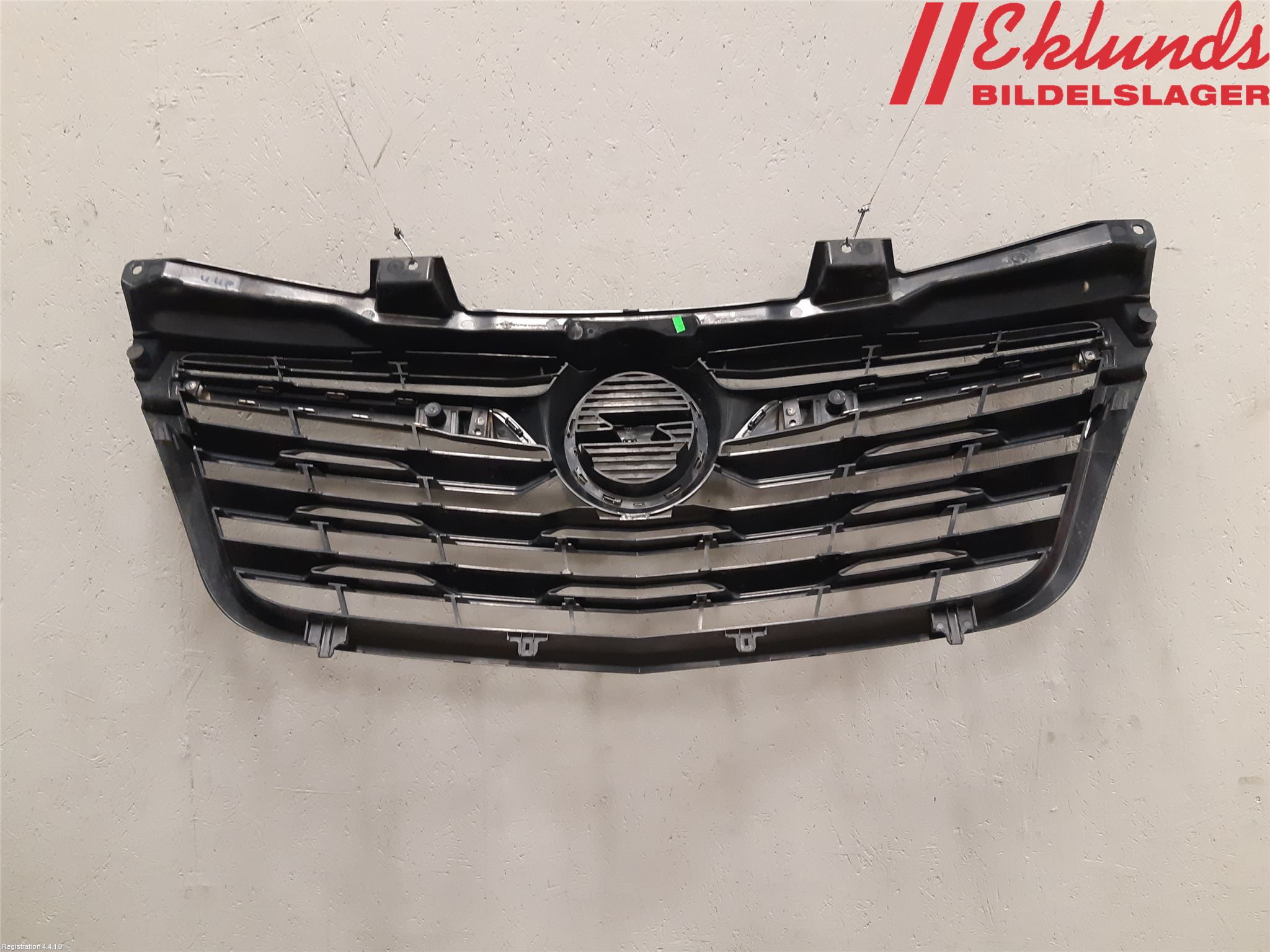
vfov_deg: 53.1
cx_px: 635
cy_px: 476
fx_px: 954
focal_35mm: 26
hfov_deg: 67.3
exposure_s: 1/50
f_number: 1.7
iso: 250
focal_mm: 3.93
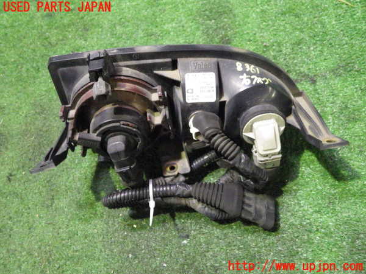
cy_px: 137
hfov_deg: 58.4
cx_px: 183
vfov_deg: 45.4
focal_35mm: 31
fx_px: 328
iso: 3200
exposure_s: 1/50
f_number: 2.3
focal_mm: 5.5
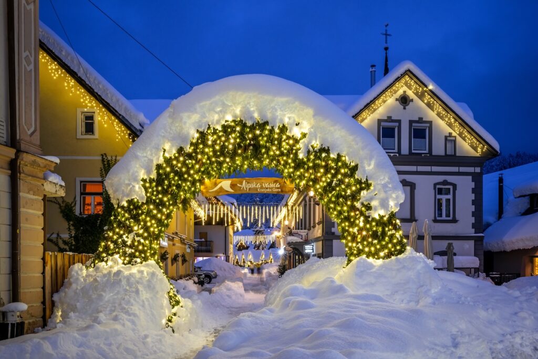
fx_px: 448
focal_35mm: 30
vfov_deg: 43.6
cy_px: 180
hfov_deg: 61.9
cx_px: 269
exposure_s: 8
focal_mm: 30
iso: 100
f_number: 18
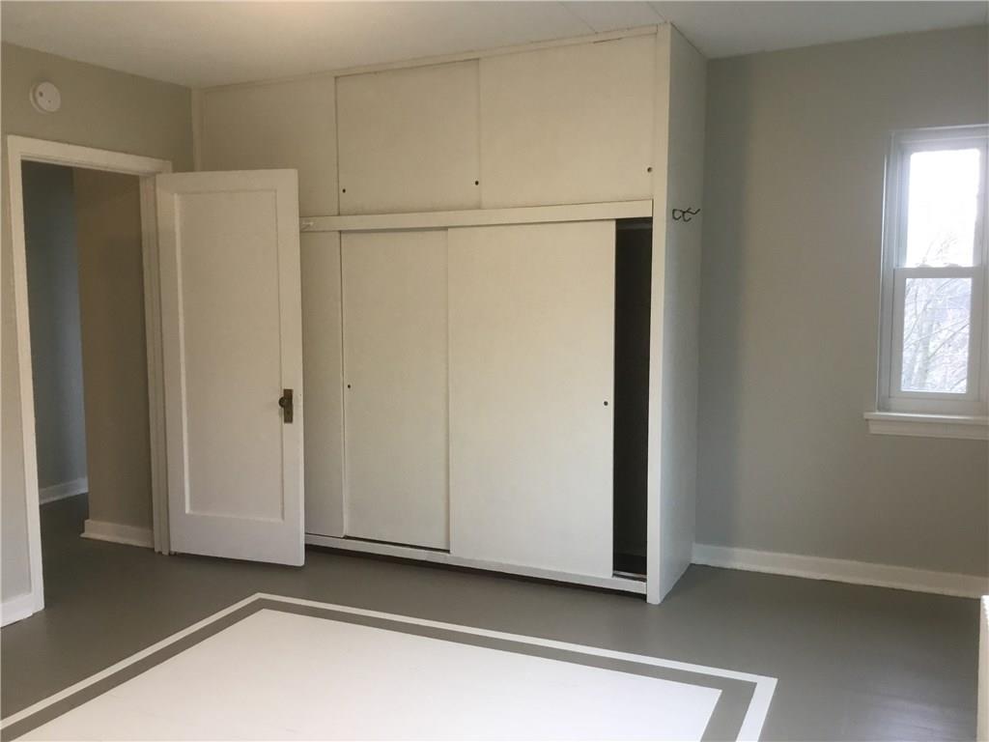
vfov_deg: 45.4
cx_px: 494
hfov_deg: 58.4
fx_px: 886
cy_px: 371
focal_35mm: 31
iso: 80
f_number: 2.4
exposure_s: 1/30
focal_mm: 3.3
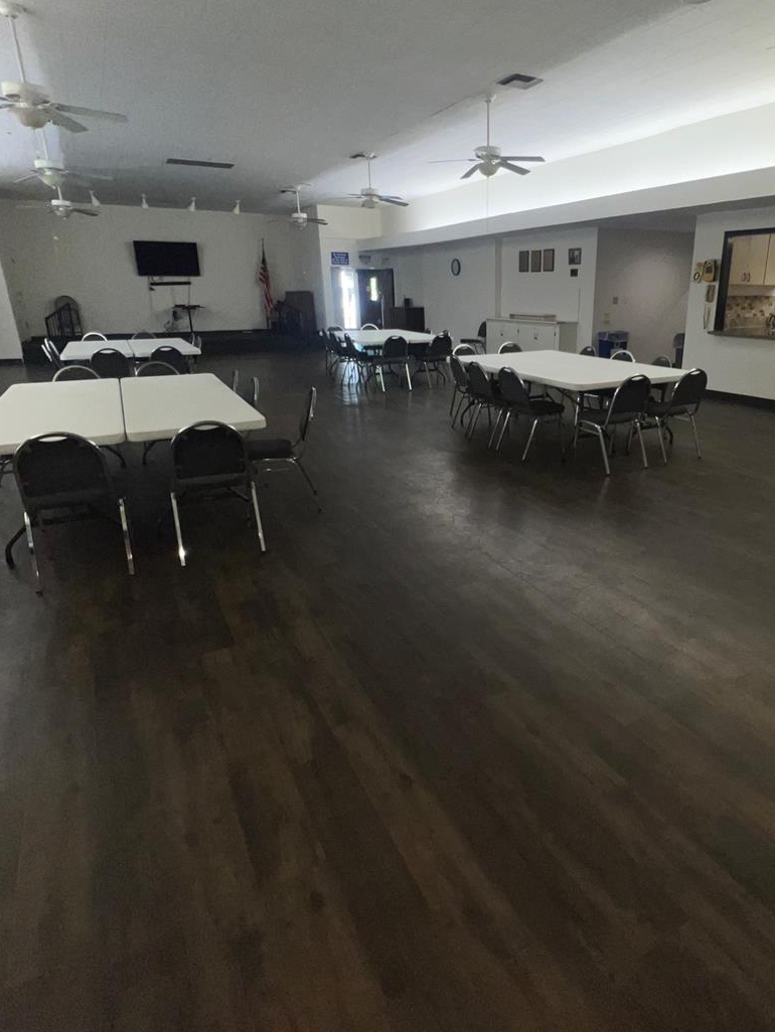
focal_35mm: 19
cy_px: 487
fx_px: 567
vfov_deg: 84.6
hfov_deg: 67.5
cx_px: 490
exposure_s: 1/122
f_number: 1.8
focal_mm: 1.57
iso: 32
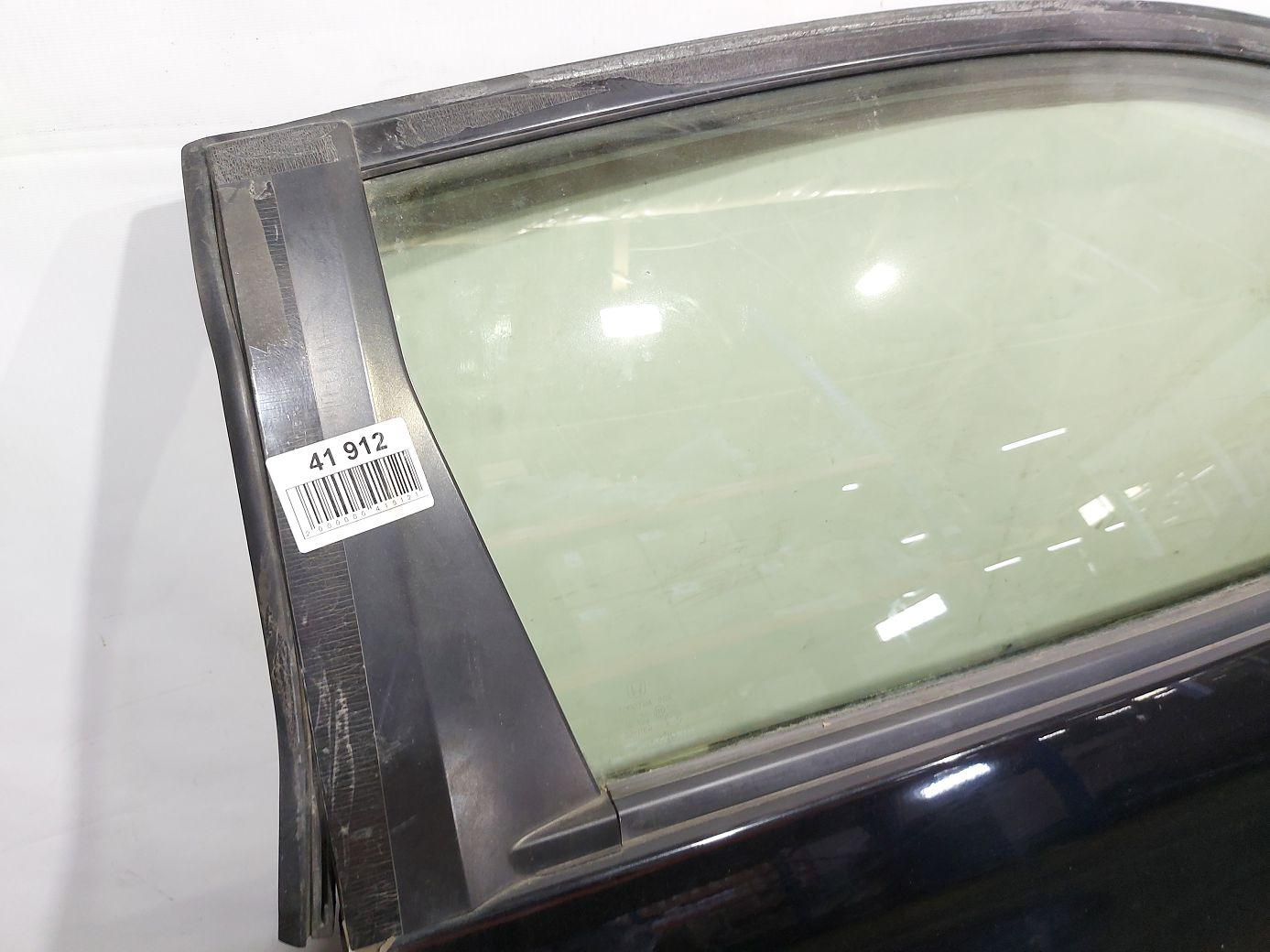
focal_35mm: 24
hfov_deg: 71.6
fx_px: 880
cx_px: 635
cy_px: 476
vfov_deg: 56.8
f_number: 1.8
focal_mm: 5.23
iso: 200
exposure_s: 1/50
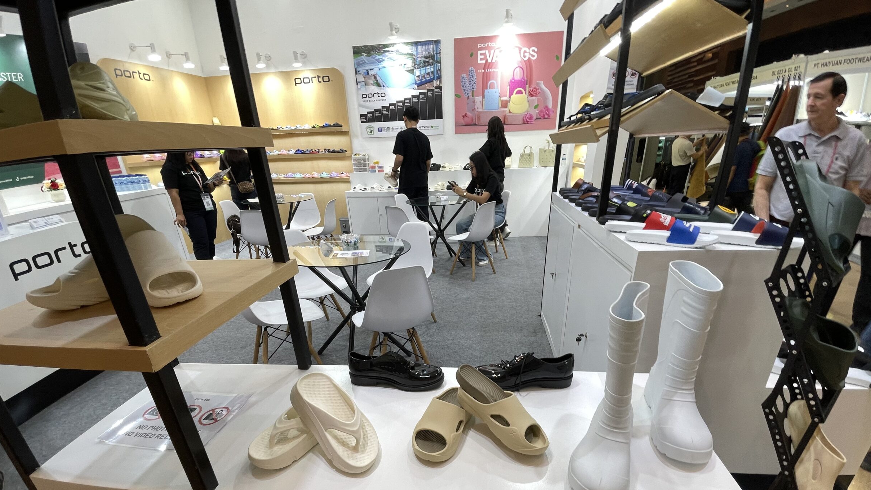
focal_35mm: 15
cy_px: 317
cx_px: 437
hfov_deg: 103.0
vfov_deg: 69.0
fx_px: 346
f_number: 2.4
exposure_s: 1/25
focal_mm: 1.55
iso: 50
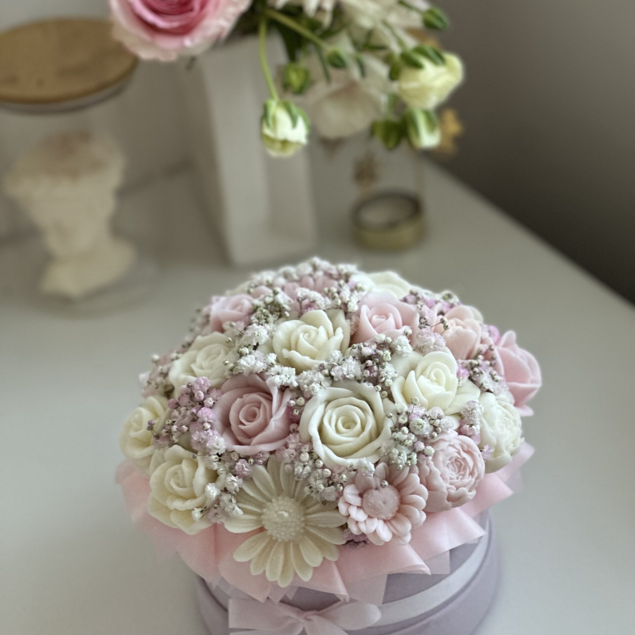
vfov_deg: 19.1
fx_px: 1889
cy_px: 330
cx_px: 318
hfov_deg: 19.1
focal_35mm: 91
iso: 250
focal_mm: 9
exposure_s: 1/78
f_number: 2.8
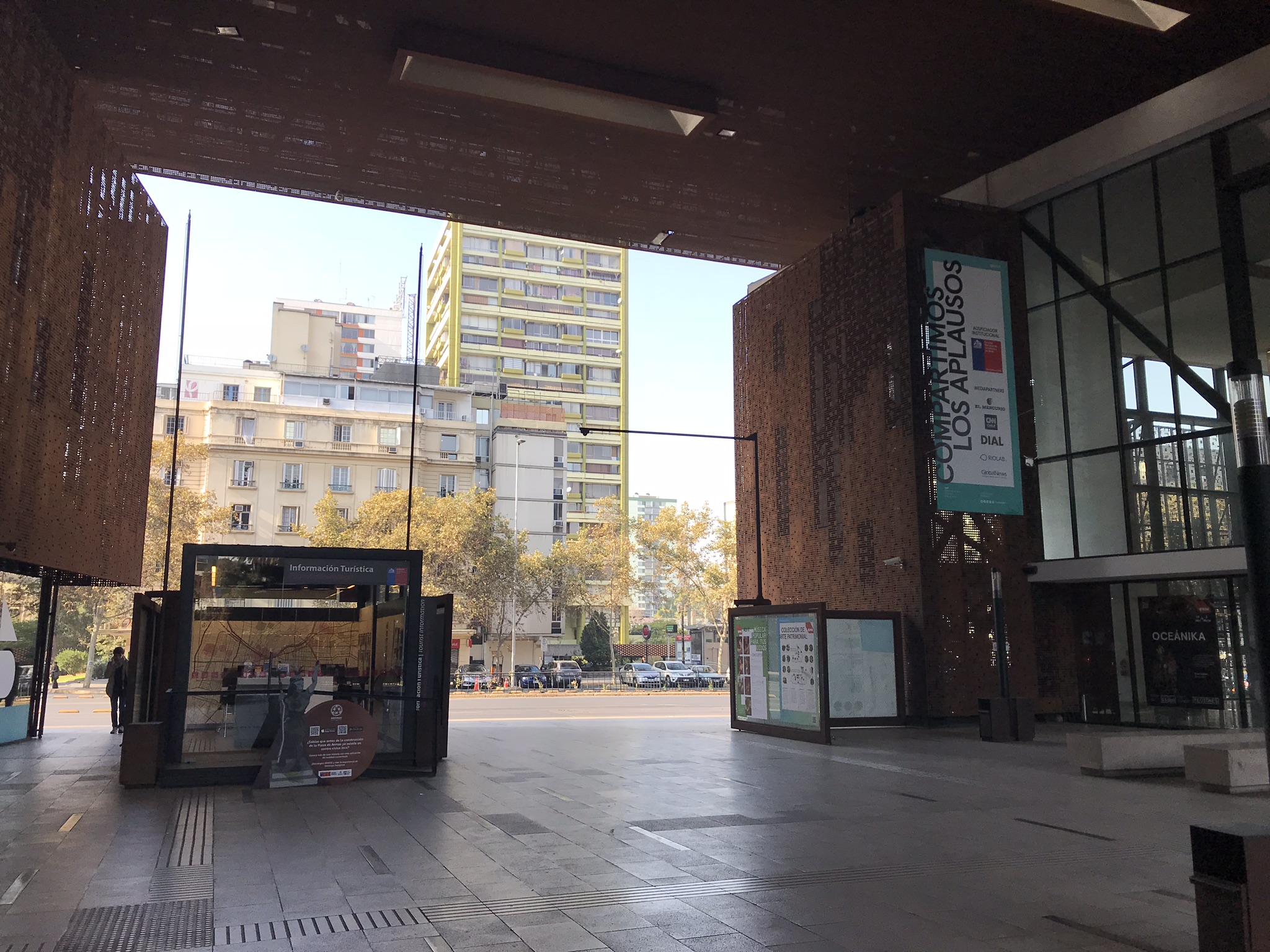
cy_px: 476
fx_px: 1027
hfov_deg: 63.4
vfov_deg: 49.7
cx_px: 635
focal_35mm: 28
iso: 20
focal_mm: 3.99
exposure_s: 1/538
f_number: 1.8
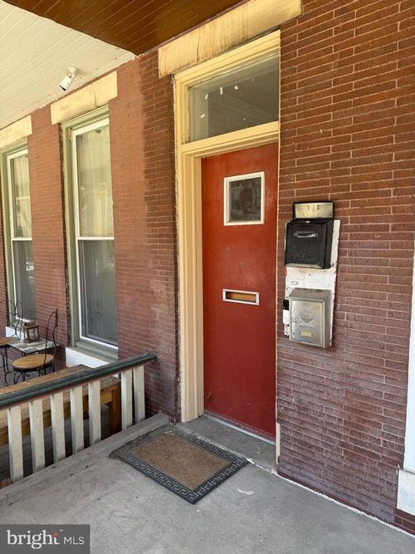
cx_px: 208
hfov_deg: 56.8
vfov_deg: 71.6
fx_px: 384
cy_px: 277
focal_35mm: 24
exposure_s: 1/163
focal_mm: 6.76
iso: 64
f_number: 1.78
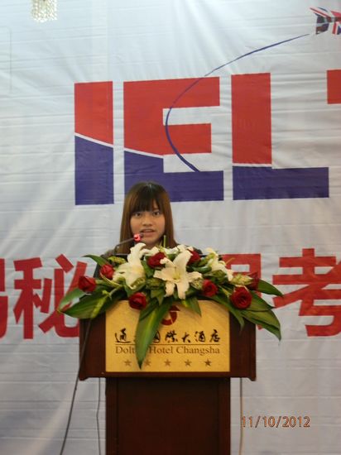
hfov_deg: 15.1
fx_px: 1288
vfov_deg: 20.0
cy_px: 228
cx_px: 170
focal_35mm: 98
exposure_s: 1/3
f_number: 4
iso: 200
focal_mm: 17.64
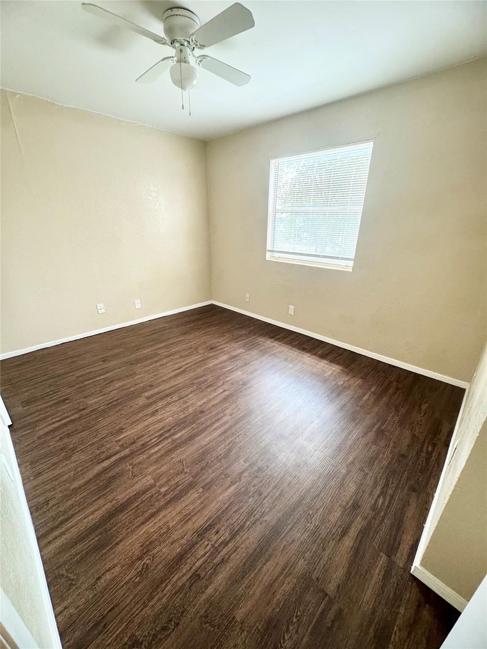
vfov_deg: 102.1
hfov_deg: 85.7
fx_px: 263
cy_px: 324
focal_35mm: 14
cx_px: 244
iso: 250
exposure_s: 1/120
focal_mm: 2.22
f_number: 2.2
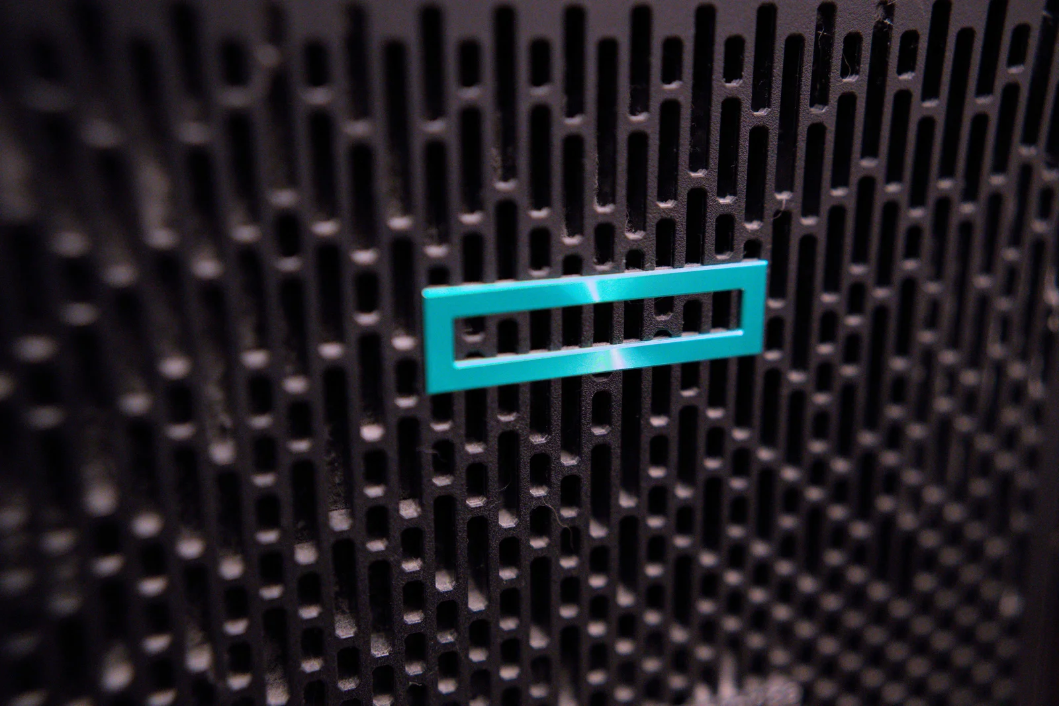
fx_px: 1030
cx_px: 530
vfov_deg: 37.9
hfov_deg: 54.4
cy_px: 353
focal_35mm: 35
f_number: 2
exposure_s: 1/30
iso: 12800
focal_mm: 35
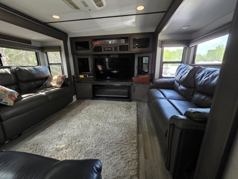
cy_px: 90
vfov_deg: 89.9
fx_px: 89
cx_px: 119
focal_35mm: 13
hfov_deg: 106.2
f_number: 1.9
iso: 640
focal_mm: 2.2
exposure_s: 1/55
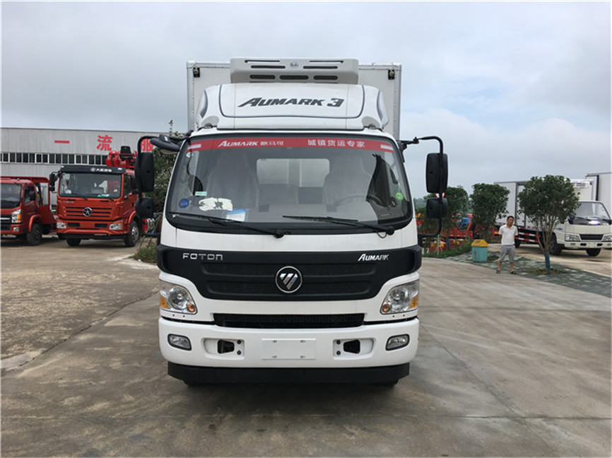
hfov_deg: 61.7
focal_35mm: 29
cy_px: 229
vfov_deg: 48.2
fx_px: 512
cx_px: 306
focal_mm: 4.15
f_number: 2.2
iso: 25
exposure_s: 1/855
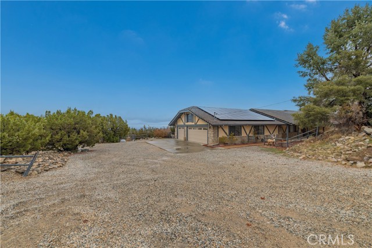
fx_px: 145
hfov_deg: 104.3
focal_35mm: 14
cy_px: 124
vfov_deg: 81.1
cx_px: 186
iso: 100
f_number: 7.1
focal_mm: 14
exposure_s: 1/400
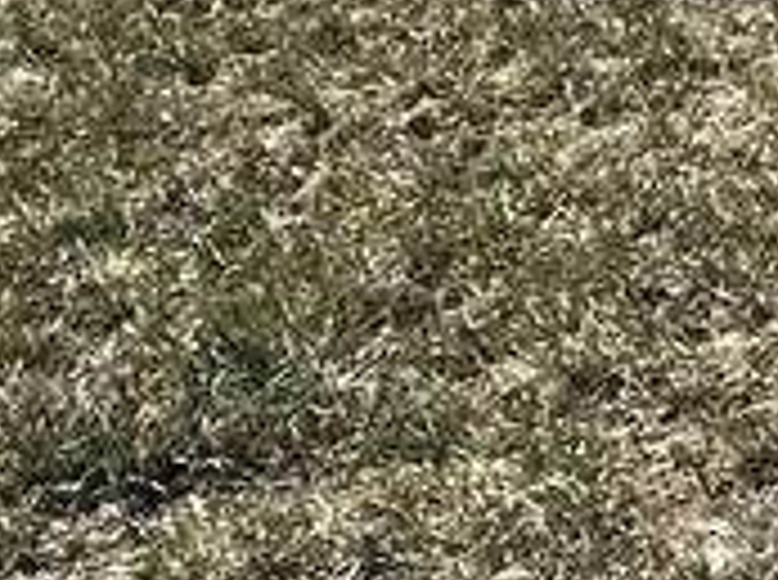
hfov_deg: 5.5
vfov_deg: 4.0
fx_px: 7985
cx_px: -445
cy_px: -1434
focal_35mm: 356
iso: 64
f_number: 1.78
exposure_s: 1/3731
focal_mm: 6.86
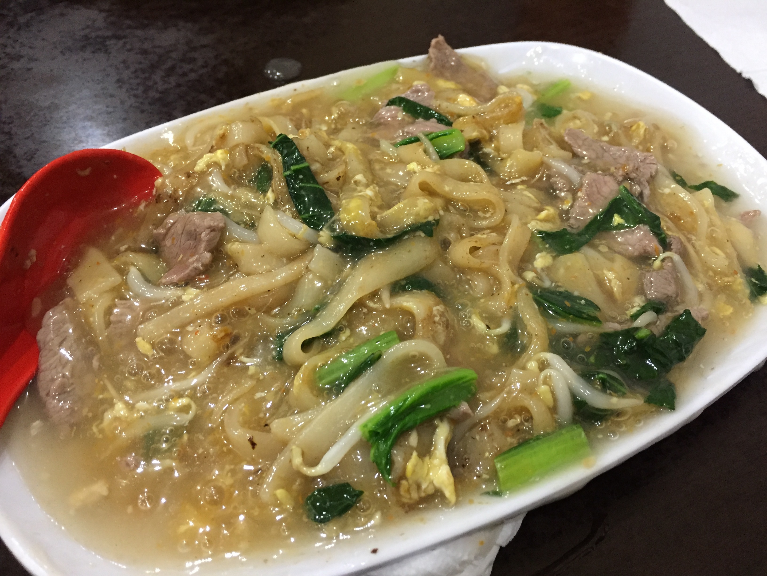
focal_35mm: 29
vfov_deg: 48.2
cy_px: 288
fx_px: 643
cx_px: 384
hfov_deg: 61.7
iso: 250
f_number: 2.2
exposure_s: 1/33
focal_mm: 4.15
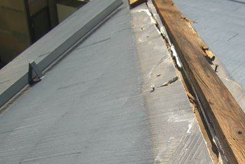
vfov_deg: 19.8
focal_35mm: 67
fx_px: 456
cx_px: 191
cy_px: 154
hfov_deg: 29.5
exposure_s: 1/200
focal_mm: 7.9
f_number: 5.6
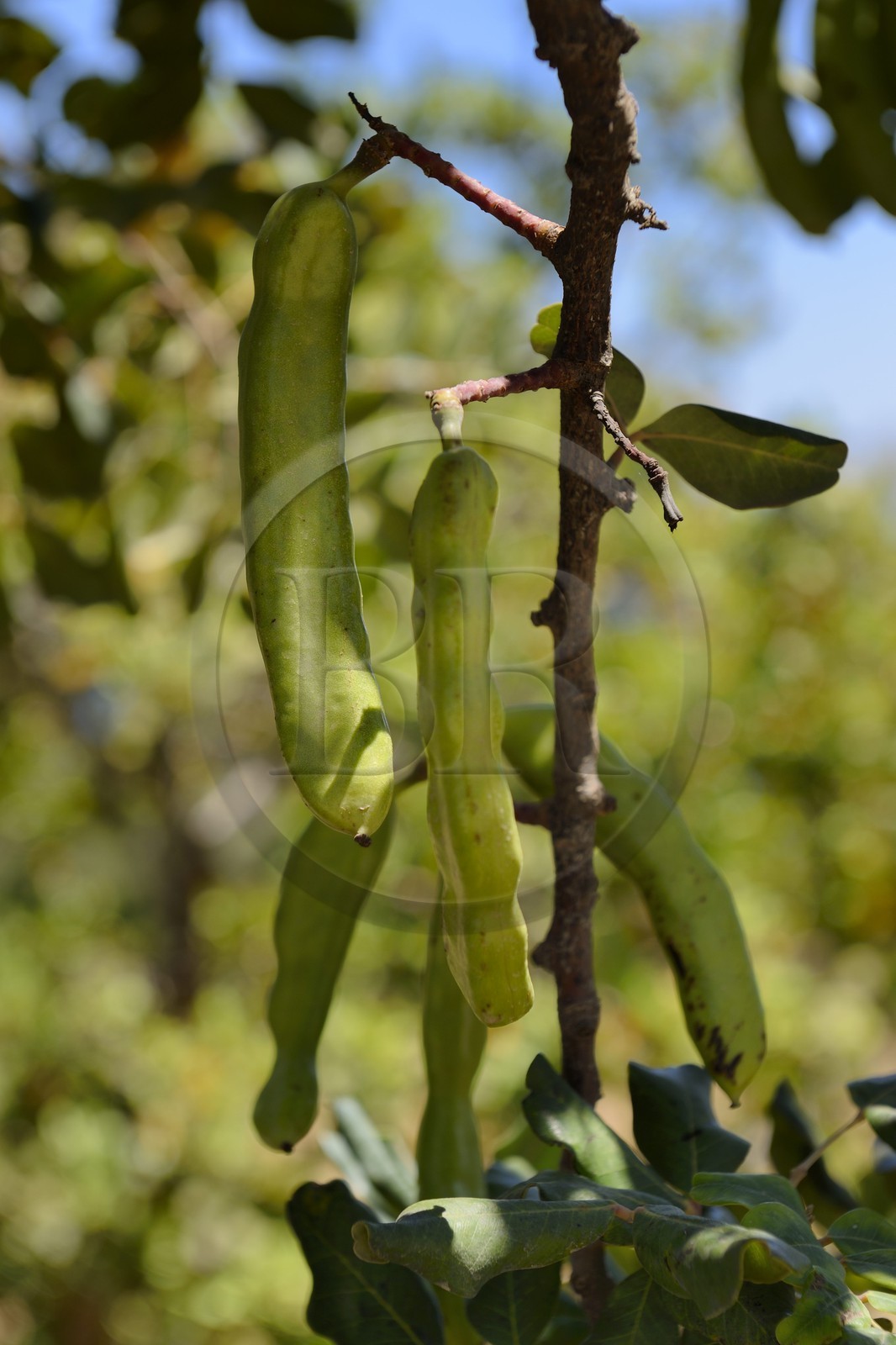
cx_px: 448
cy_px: 672
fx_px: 2614
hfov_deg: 19.4
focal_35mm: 70
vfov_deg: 28.8
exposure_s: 1/250
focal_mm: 70
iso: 100
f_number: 5.6
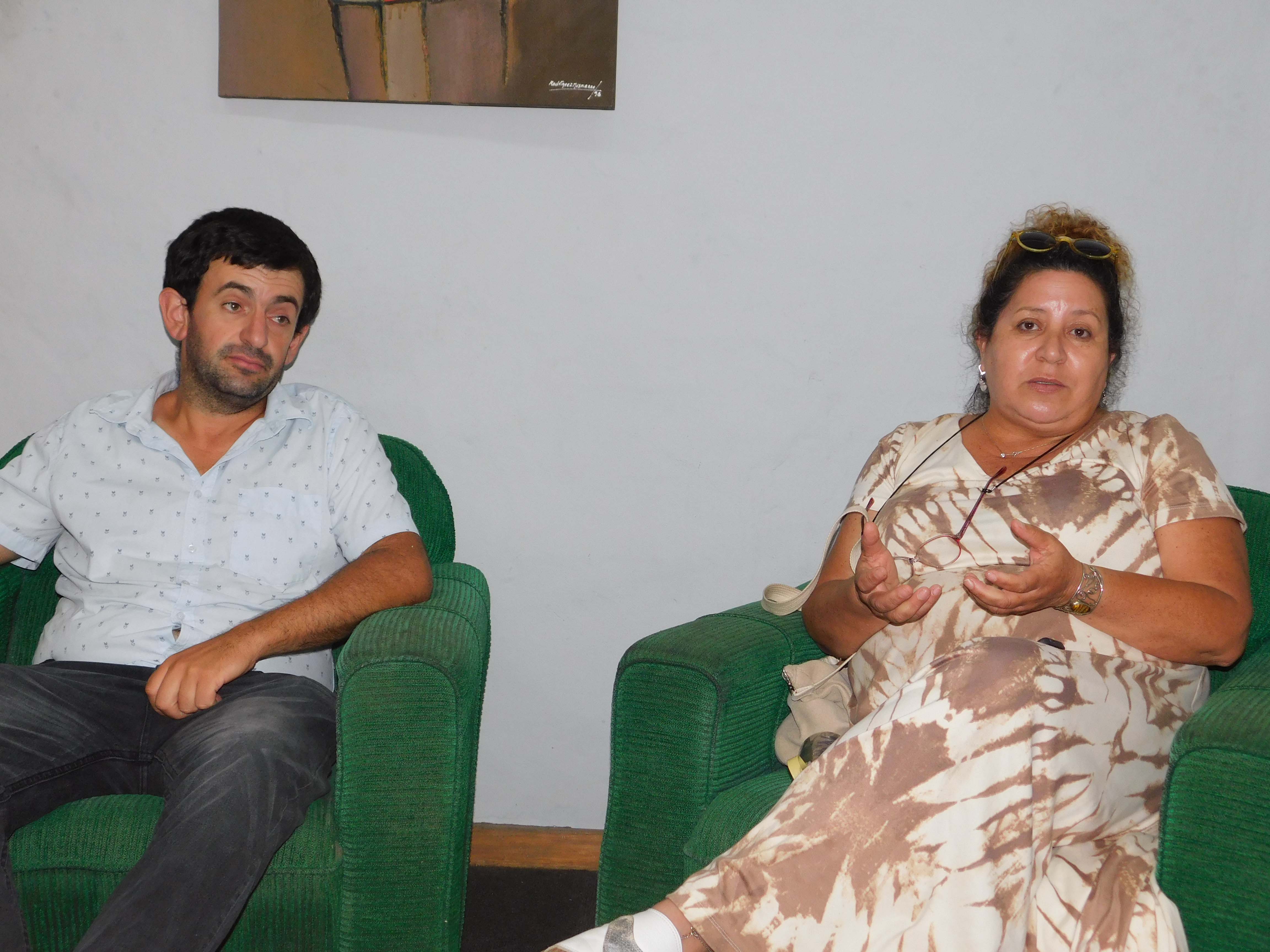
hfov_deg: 42.1
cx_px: 635
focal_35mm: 45
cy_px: 476
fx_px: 1651
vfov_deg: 32.2
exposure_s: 1/30
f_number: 3.7
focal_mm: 8
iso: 200
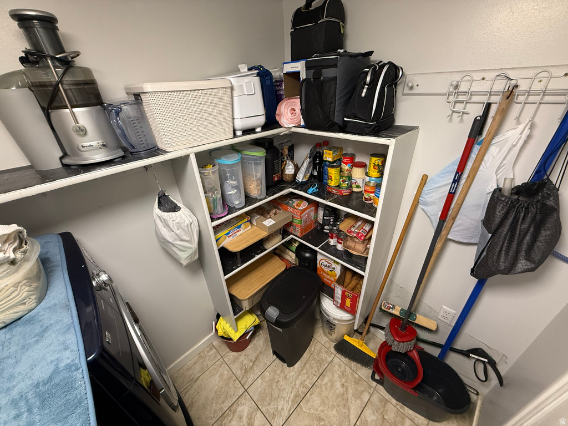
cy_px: 213
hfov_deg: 102.1
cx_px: 284
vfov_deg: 85.7
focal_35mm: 14
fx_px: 230
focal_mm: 2.22
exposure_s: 1/60
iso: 320
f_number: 2.2
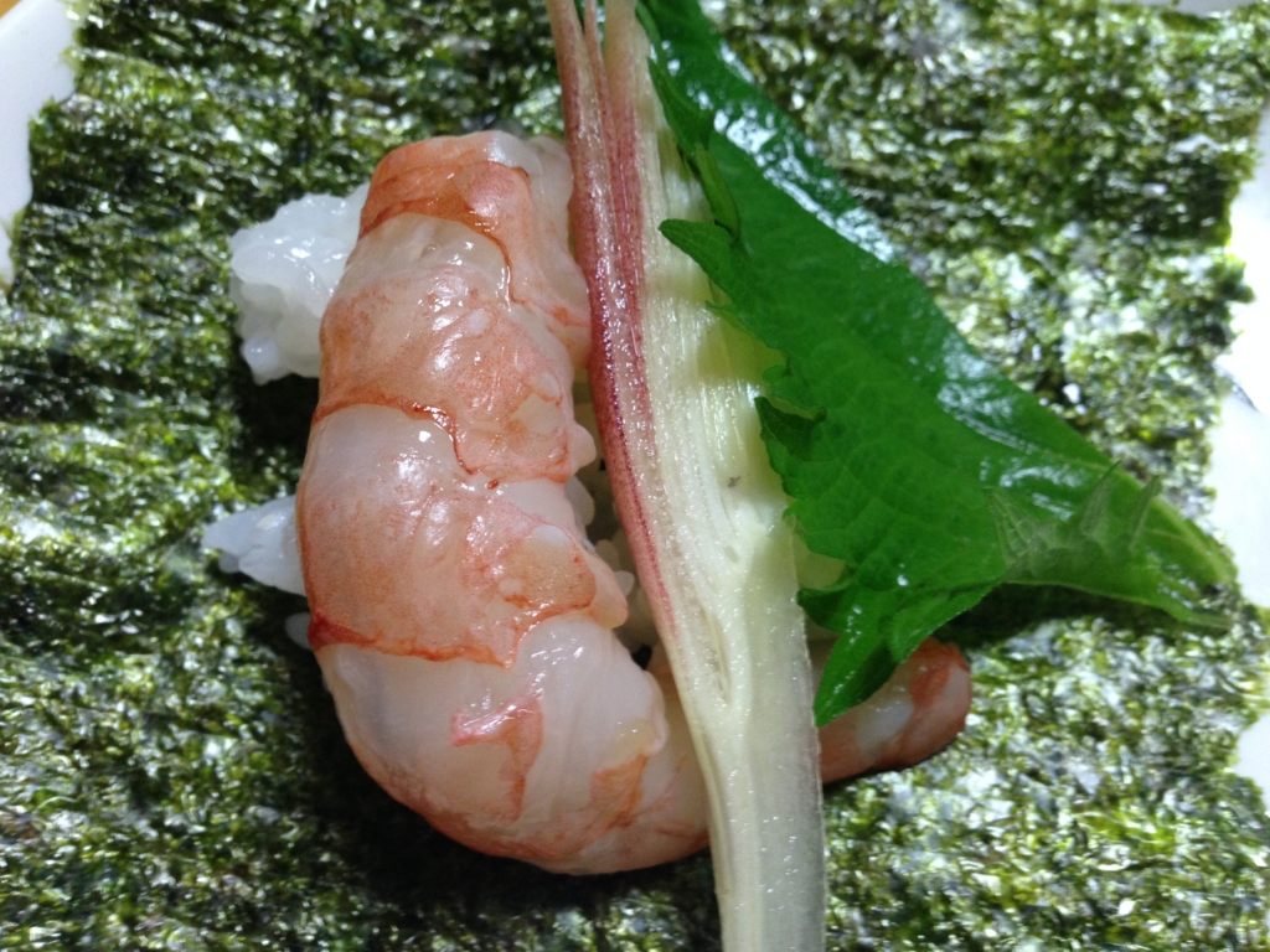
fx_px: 1211
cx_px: 635
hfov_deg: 55.4
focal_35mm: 33
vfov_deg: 42.9
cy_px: 476
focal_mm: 4.12
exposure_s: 1/20
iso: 160
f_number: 2.4
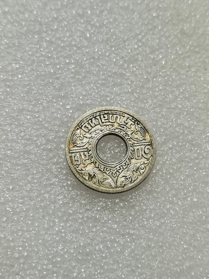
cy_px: 140
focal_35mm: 72
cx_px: 104
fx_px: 580
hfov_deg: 20.4
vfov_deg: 27.0
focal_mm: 6.67
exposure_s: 1/100
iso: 50
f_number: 1.9
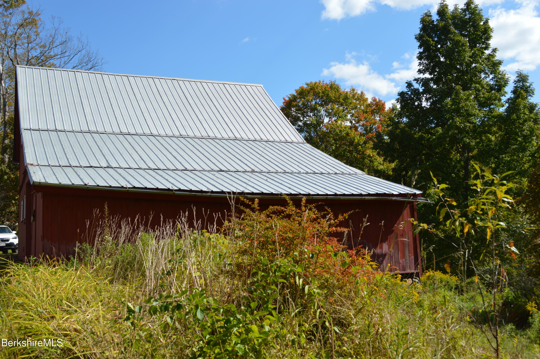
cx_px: 270
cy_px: 180
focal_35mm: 36
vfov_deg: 36.8
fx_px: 539
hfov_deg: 53.2
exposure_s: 1/250
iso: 100
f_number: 8
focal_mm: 24
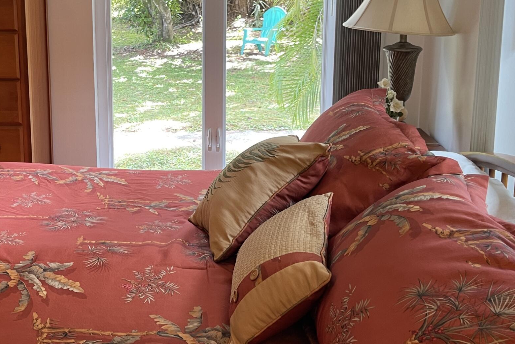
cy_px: 107
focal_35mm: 50
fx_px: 715
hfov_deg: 38.5
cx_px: 122
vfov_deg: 26.8
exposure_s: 1/60
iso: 80
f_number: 1.6
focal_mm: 5.1
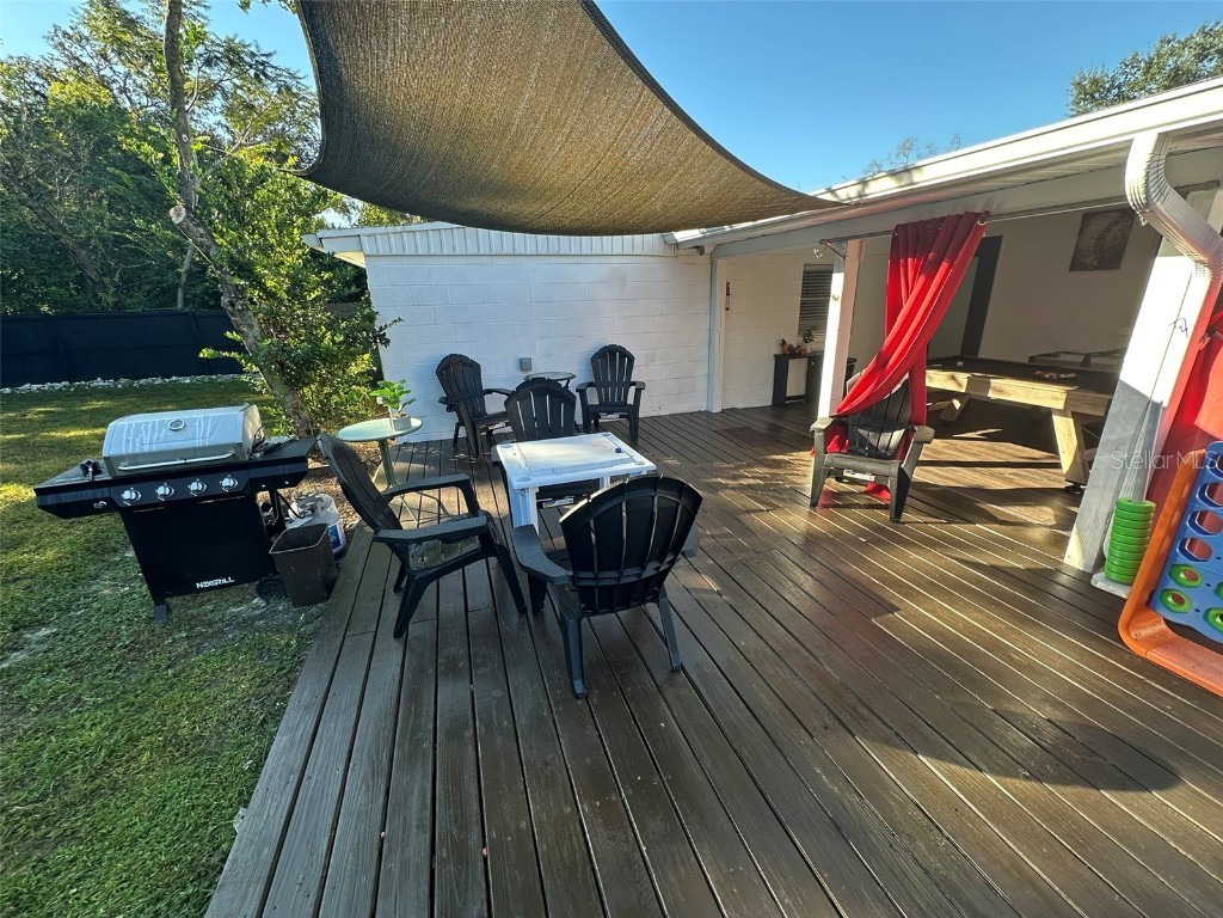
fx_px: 495
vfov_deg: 85.7
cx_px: 612
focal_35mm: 14
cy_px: 459
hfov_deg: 102.1
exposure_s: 1/227
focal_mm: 2.22
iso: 40
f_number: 2.2
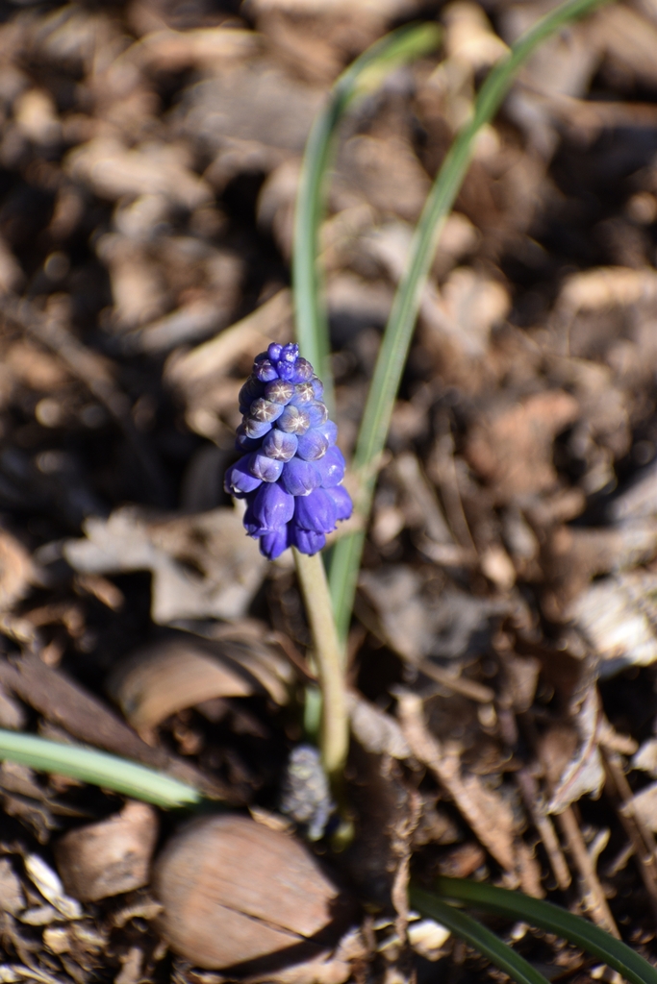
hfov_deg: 3.1
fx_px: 12314
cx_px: 328
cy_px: 492
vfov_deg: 4.6
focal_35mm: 450
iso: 500
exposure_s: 1/1000
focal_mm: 300
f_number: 6.3
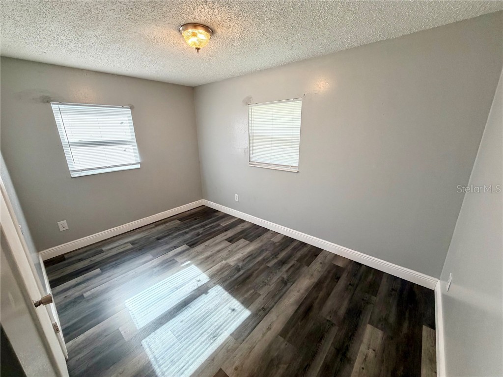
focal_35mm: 14
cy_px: 188
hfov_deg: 102.1
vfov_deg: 85.7
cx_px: 252
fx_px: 203
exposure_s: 1/120
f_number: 2.2
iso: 125
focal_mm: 2.22
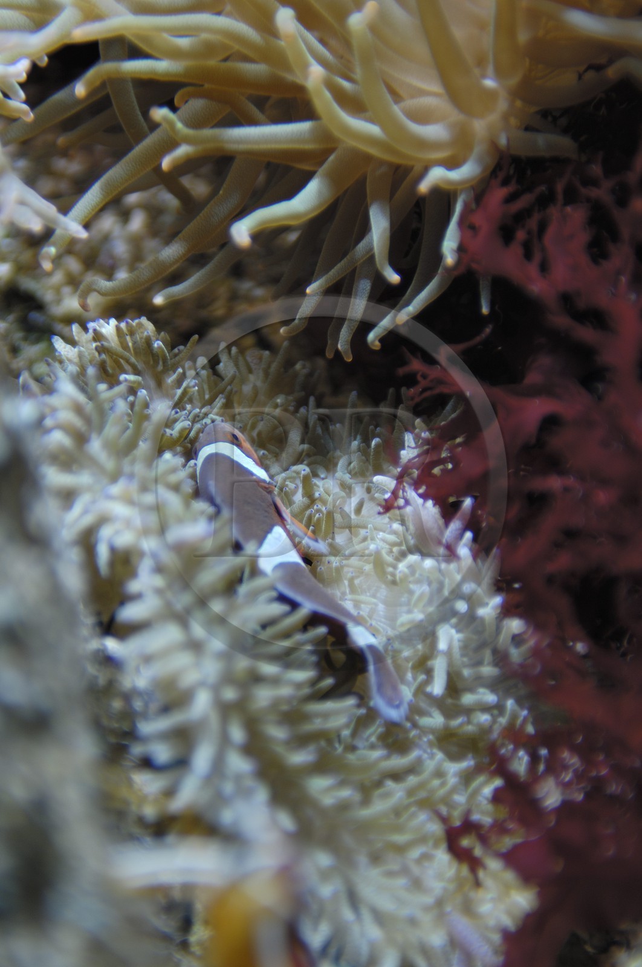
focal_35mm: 84
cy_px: 484
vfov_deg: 24.2
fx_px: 2254
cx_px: 321
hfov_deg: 16.2
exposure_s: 1/6
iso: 100
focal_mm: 56
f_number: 2.8
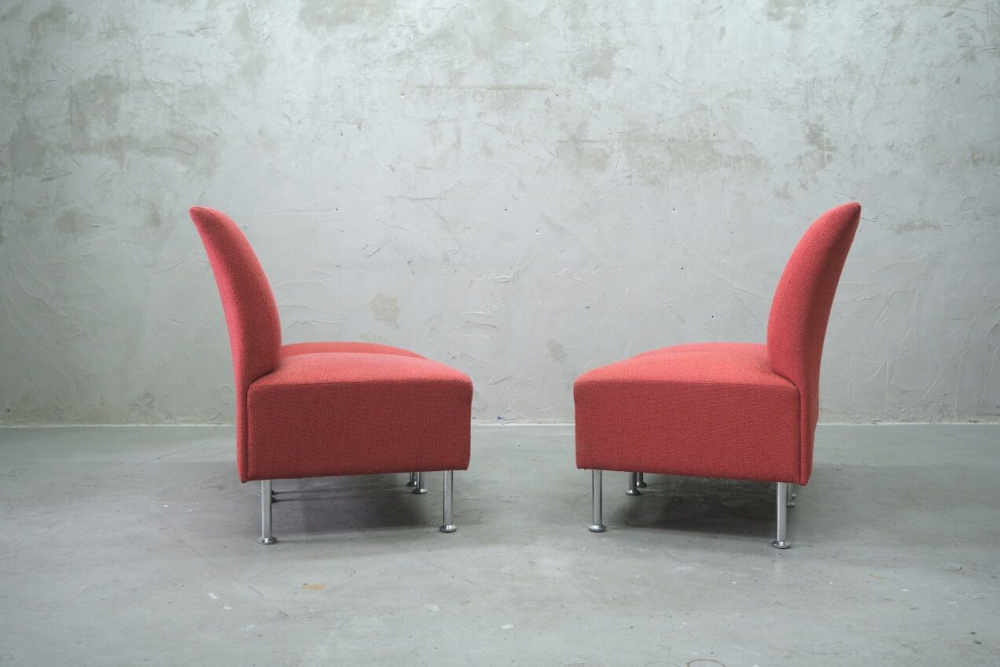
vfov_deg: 43.6
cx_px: 500
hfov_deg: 61.9
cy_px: 334
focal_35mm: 30
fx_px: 833
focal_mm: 20.2
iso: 1250
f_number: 4
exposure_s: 1/28
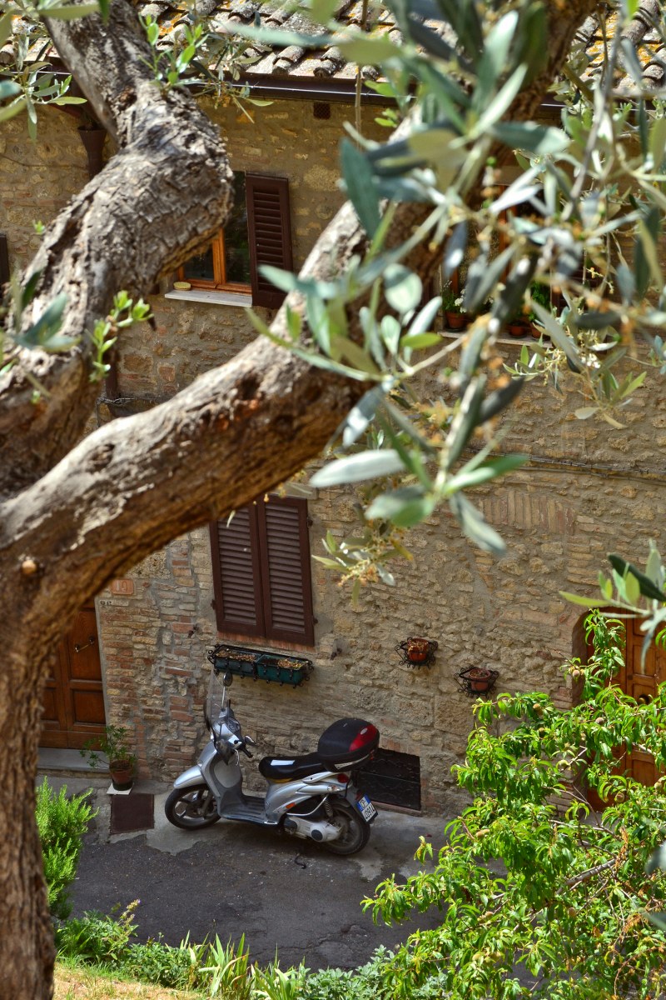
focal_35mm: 82
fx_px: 2289
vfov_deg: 24.6
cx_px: 333
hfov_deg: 16.6
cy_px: 500
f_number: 10
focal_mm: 55
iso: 400
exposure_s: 1/320
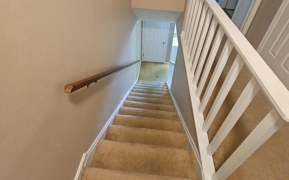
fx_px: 150
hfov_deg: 88.0
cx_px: 149
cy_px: 31
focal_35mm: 19
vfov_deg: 56.8
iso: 500
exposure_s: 1/30
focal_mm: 1.74
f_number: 2.2
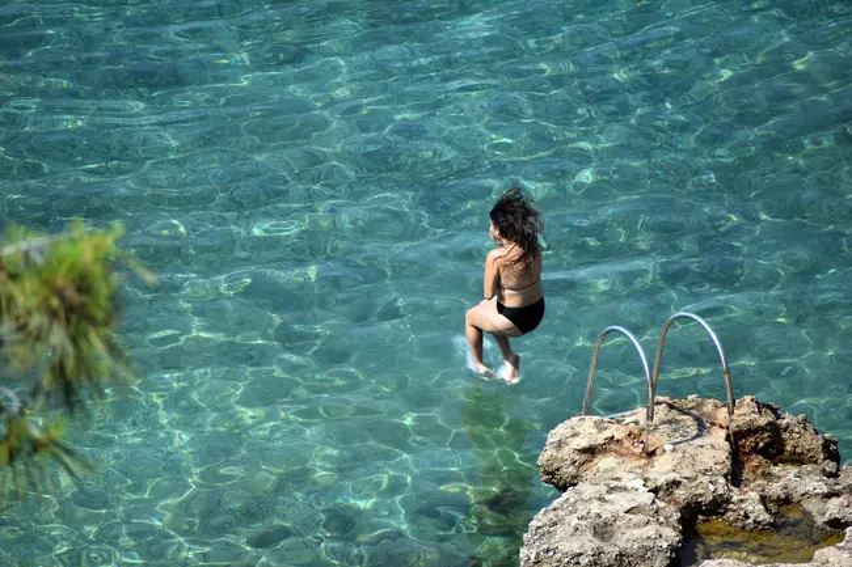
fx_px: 10647
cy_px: 284
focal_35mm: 450
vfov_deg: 3.1
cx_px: 426
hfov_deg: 4.6
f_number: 6.3
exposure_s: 1/250
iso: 100
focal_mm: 300
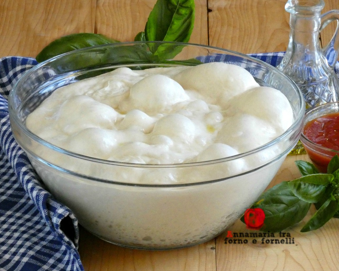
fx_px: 1966
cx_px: 190
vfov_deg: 7.9
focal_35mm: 196
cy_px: 132
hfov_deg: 9.9
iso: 1600
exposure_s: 1/80
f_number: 6.3
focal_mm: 30.9
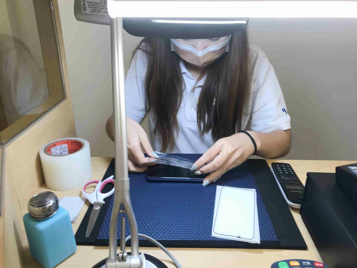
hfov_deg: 63.4
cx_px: 178
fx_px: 289
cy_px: 134
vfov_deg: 49.7
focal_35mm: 28
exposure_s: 1/120
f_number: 1.8
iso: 32
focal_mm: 3.99
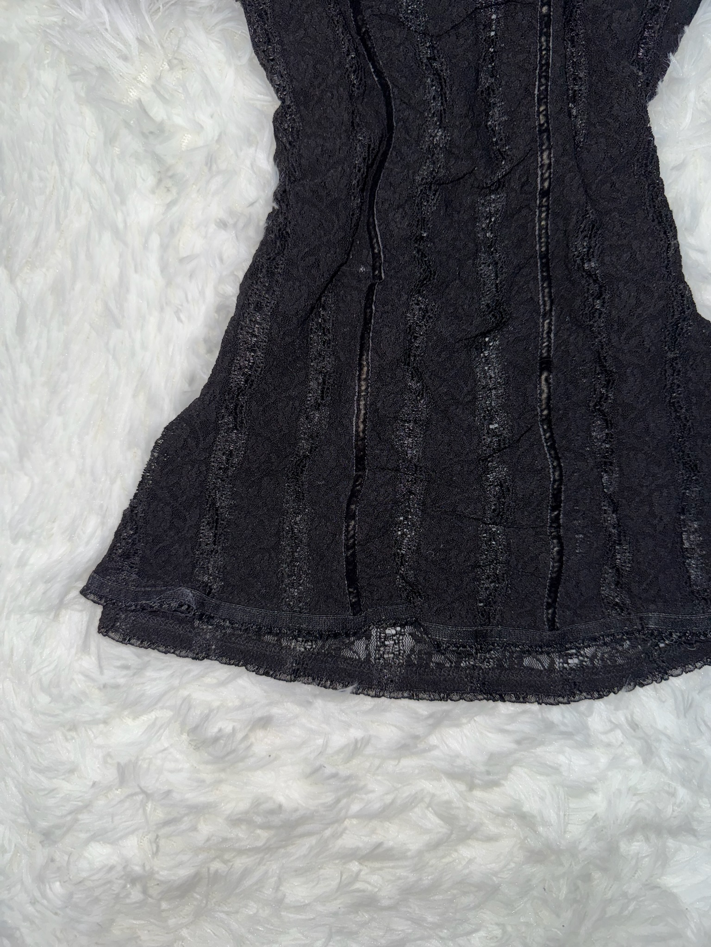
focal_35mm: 24
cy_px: 474
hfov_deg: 56.8
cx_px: 356
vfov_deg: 71.6
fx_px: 657
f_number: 1.78
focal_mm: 6.76
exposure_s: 1/69
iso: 50
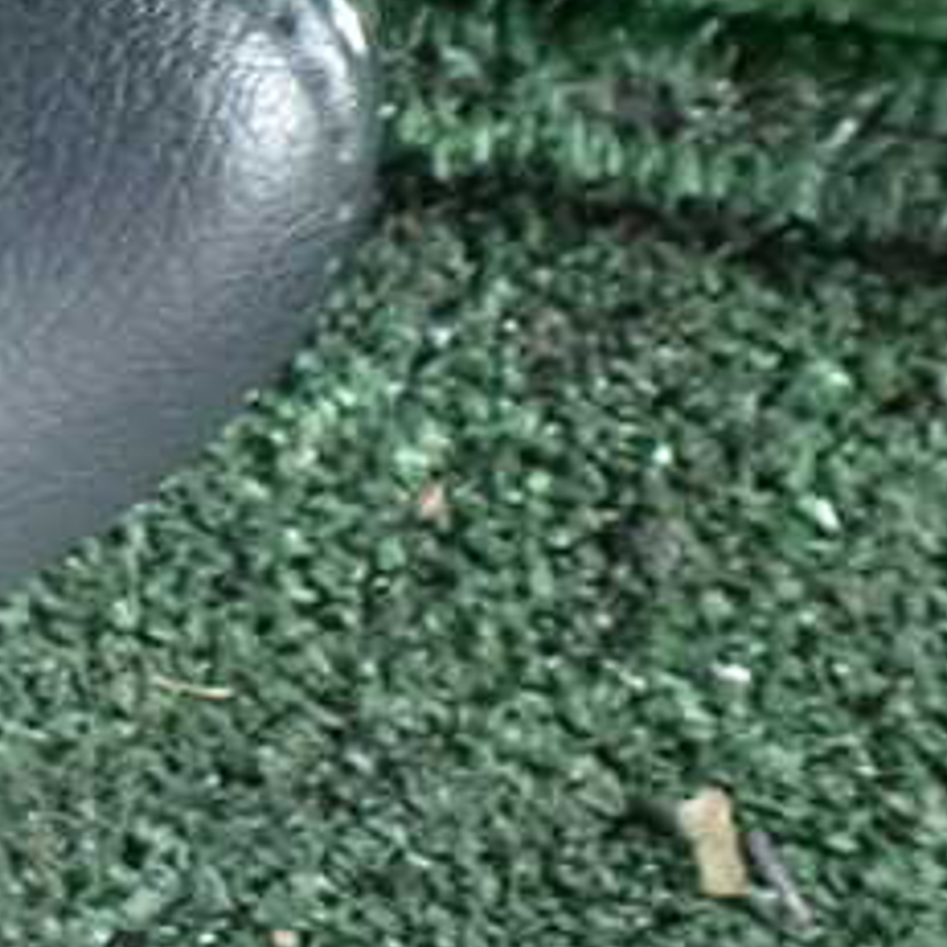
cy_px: 279
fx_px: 2136
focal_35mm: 69
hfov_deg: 22.6
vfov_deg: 24.8
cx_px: -250
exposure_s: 1/13
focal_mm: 5.4
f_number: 2.3
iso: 1600
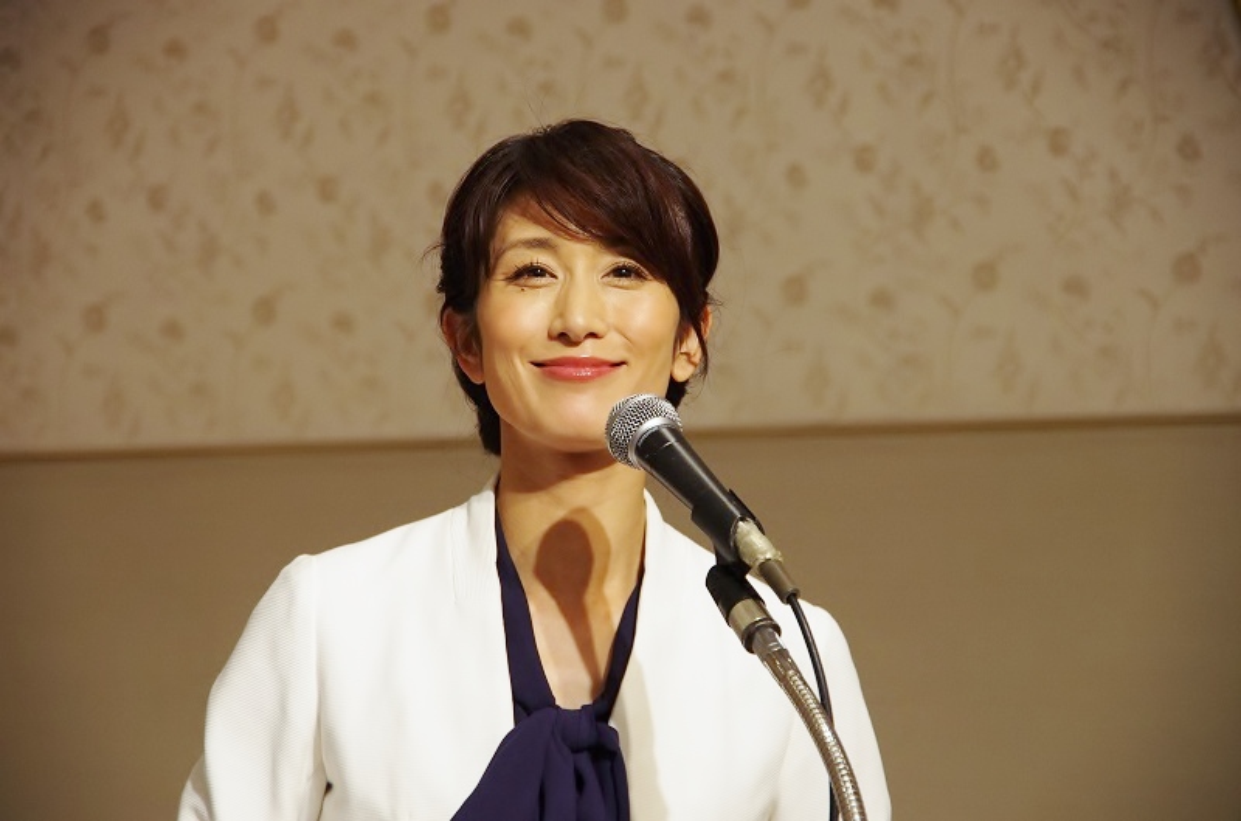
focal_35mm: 117
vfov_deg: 11.6
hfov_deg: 17.5
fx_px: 4023
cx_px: 620
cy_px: 410
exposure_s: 1/125
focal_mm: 78
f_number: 5.6
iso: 1600
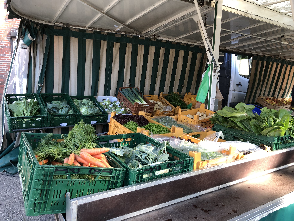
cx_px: 147
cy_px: 110
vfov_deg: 49.7
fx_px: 238
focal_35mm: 28
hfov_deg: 63.4
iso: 32
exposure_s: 1/100
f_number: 1.8
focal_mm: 4
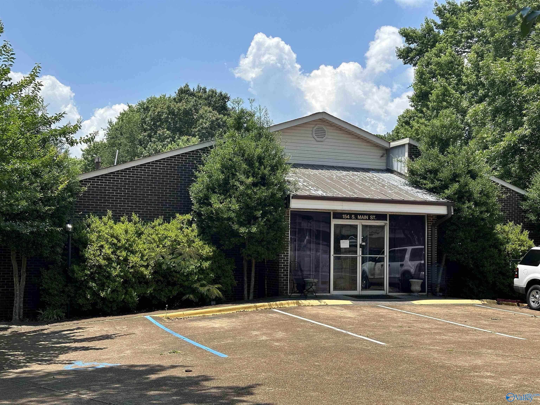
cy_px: 202
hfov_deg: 39.7
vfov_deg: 30.3
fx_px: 749
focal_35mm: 48
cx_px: 270
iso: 64
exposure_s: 1/3472
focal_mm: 6.86
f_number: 1.78
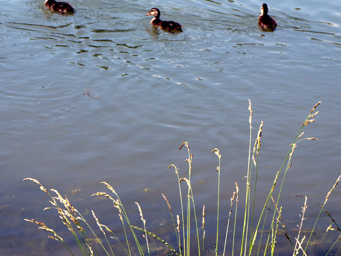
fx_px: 1429
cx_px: 163
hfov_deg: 13.6
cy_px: 49
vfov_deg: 10.2
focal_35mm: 145
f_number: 7.1
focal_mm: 50
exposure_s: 1/200
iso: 100
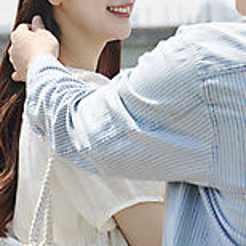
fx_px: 1190
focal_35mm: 148
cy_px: -72
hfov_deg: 11.8
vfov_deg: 11.5
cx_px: 187
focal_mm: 56
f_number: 5.6
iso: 160
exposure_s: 1/500
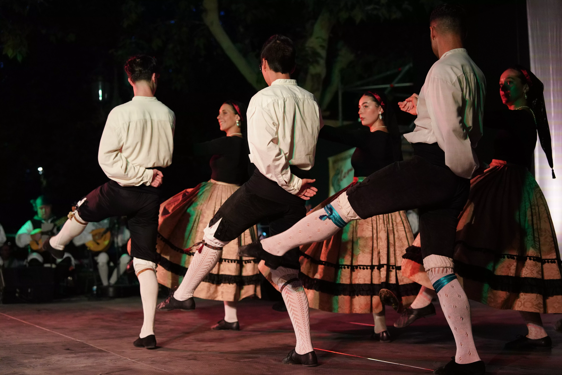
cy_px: 188
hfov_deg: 39.6
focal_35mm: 50
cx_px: 281
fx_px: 781
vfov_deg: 27.0
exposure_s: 1/500
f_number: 2.8
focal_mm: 50
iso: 5000
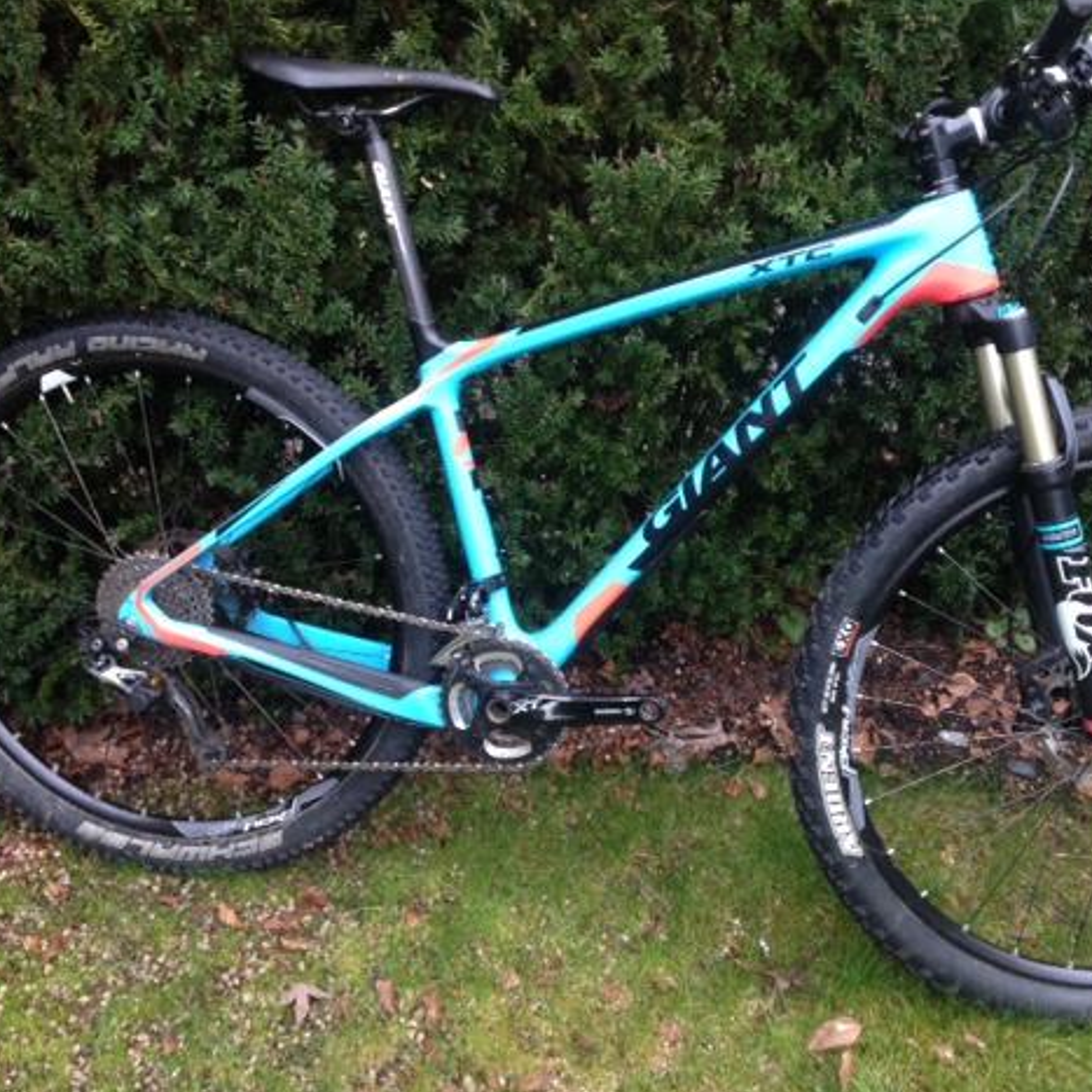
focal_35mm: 40
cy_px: 550
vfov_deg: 41.9
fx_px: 1428
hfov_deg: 41.7
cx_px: 641
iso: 125
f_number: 2.4
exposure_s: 1/20
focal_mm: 4.12
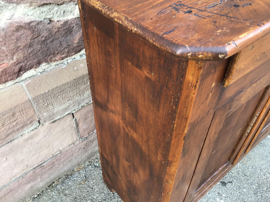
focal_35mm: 31
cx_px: 135
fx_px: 242
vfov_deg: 45.4
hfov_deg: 58.4
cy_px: 101
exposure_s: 1/100
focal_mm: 3.3
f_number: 2.4
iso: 40
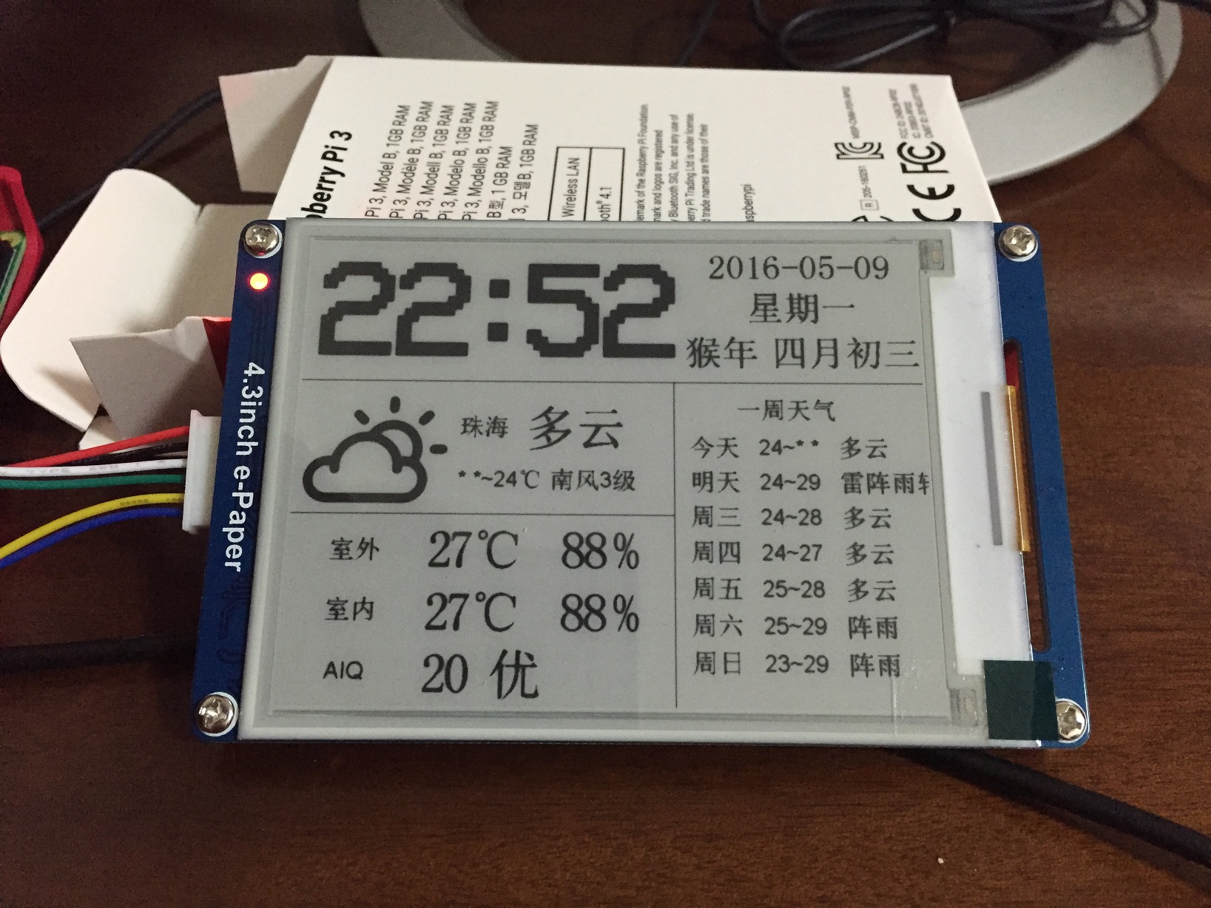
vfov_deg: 48.2
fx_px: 1015
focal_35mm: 29
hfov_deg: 61.7
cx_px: 606
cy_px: 454
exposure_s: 1/17
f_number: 2.2
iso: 320
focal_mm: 4.15
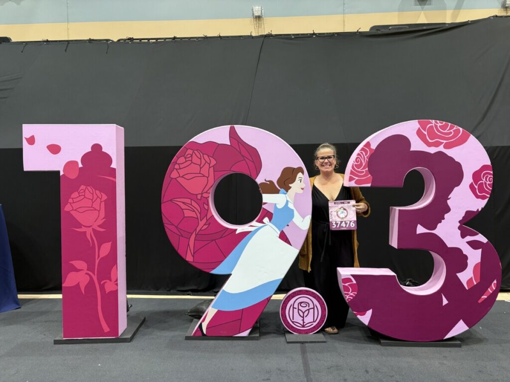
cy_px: 191
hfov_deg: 67.3
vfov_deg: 53.1
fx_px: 383
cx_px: 255
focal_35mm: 26
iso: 160
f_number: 1.6
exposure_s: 1/60
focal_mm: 5.96
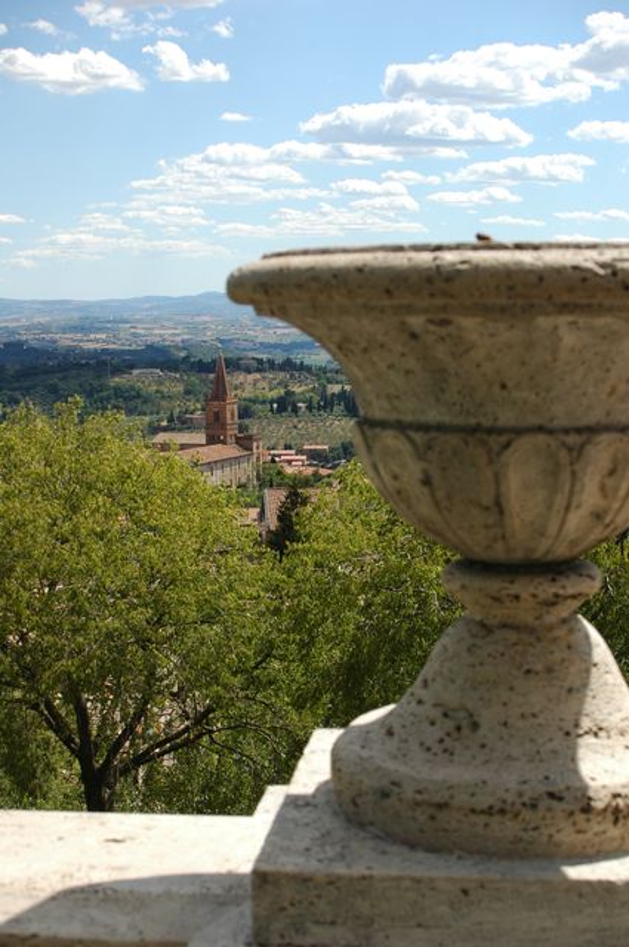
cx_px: 314
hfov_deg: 23.7
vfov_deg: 35.1
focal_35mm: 57
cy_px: 474
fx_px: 1498
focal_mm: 38
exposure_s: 1/320
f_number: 10
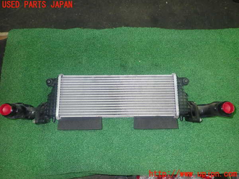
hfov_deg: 69.4
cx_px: 120
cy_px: 90
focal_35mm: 25
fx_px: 173
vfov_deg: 54.9
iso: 500
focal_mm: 4.5
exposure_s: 1/30
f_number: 2.8
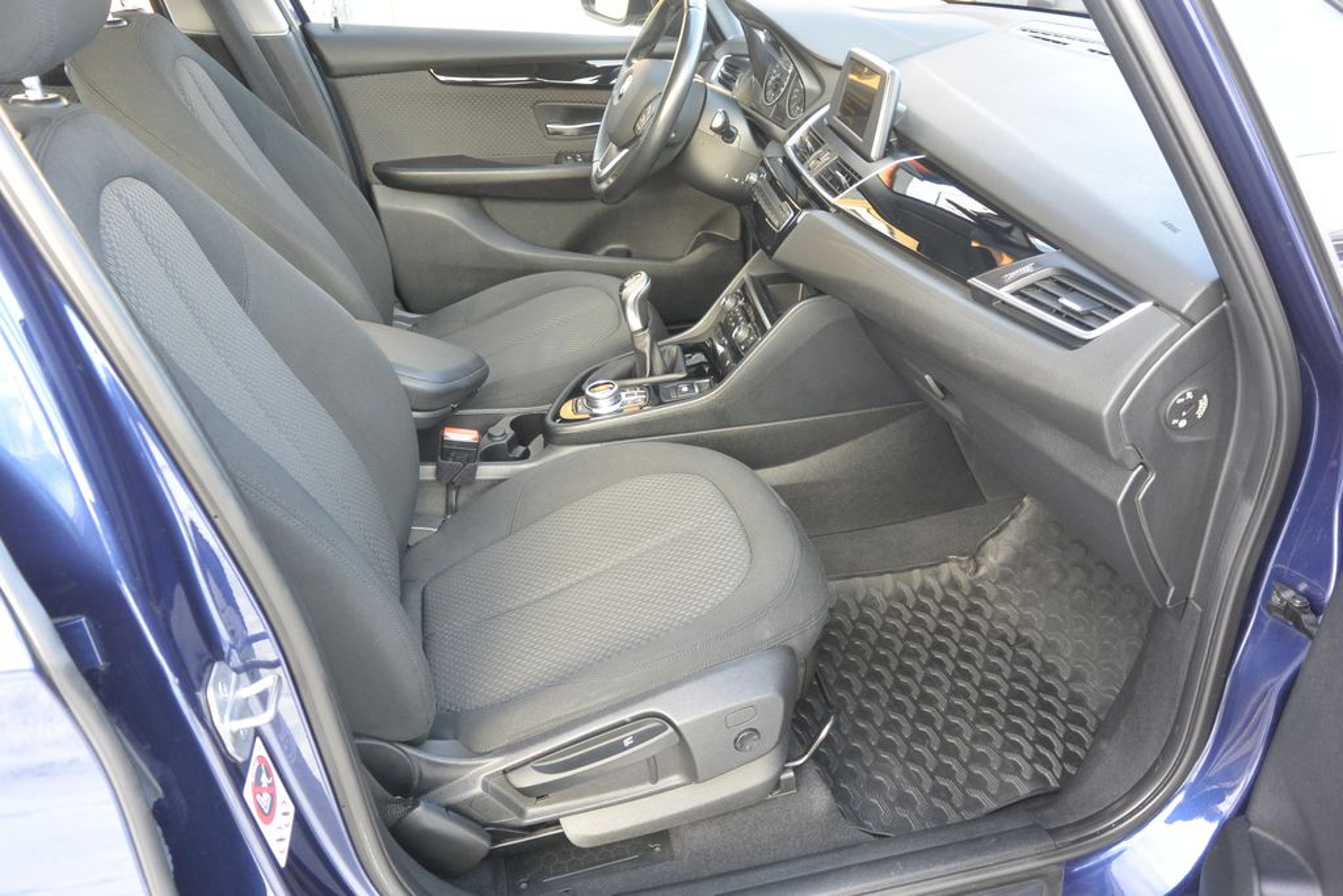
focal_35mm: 27
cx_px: 672
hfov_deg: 67.4
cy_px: 448
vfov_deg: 47.9
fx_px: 1007
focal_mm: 10
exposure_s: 1/80
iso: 400
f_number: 3.5
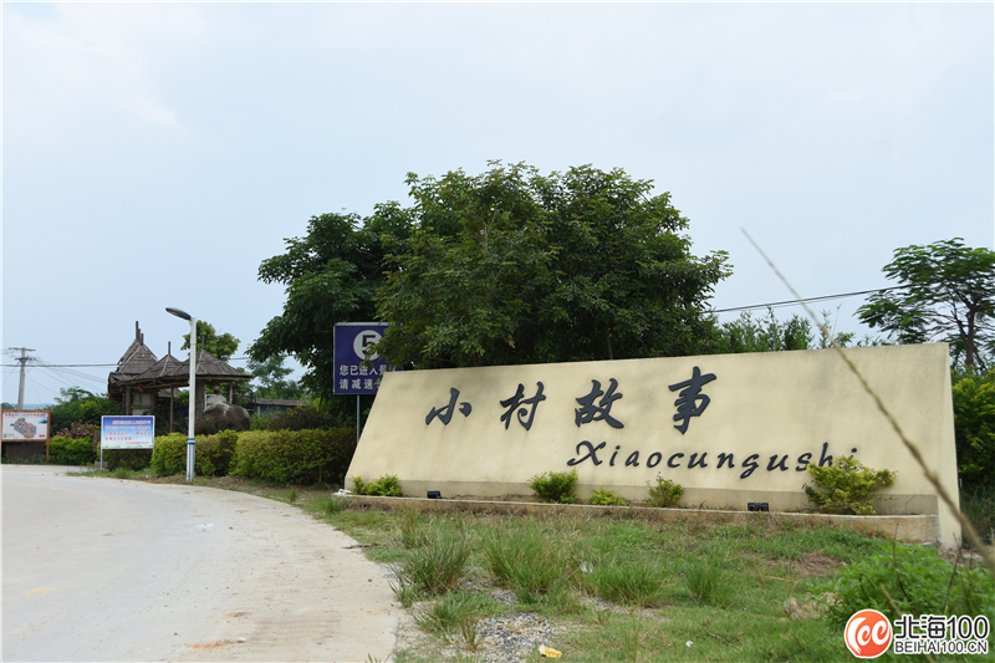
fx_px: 995
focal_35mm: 36
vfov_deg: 36.9
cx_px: 498
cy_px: 332
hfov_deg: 53.1
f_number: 5.6
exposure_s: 1/400
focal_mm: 24
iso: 100
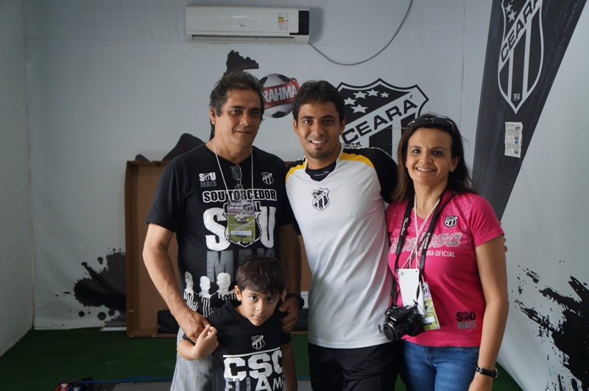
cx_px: 294
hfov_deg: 48.0
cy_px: 196
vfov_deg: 33.0
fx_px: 662
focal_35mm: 40
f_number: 4
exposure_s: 1/60
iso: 200
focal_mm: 27
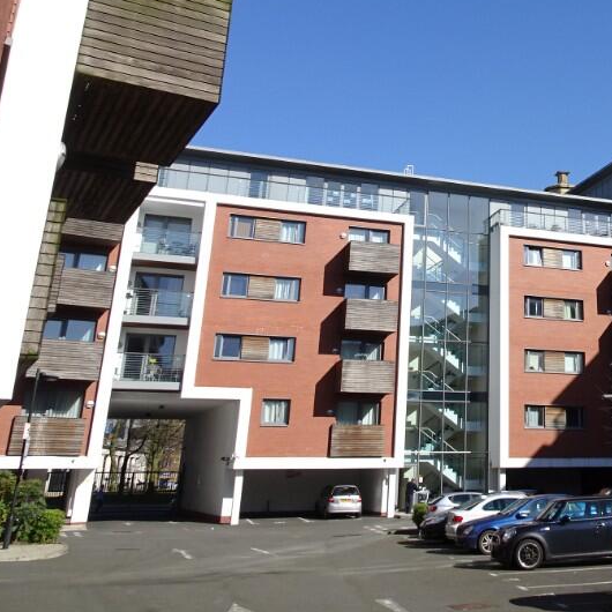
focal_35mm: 41
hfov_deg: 38.6
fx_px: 820
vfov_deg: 40.0
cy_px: 170
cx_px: 528
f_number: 3.5
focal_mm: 4.1
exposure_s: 1/800
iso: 80
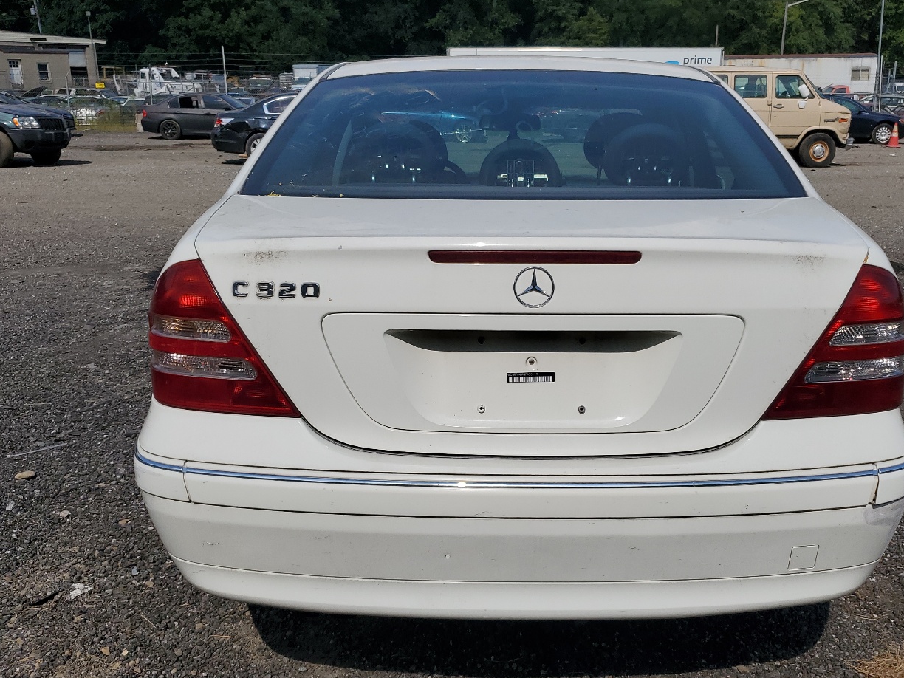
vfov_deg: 41.7
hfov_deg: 53.8
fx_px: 888
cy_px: 380
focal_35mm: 34
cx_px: 507
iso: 50
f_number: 1.5
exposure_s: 1/10000
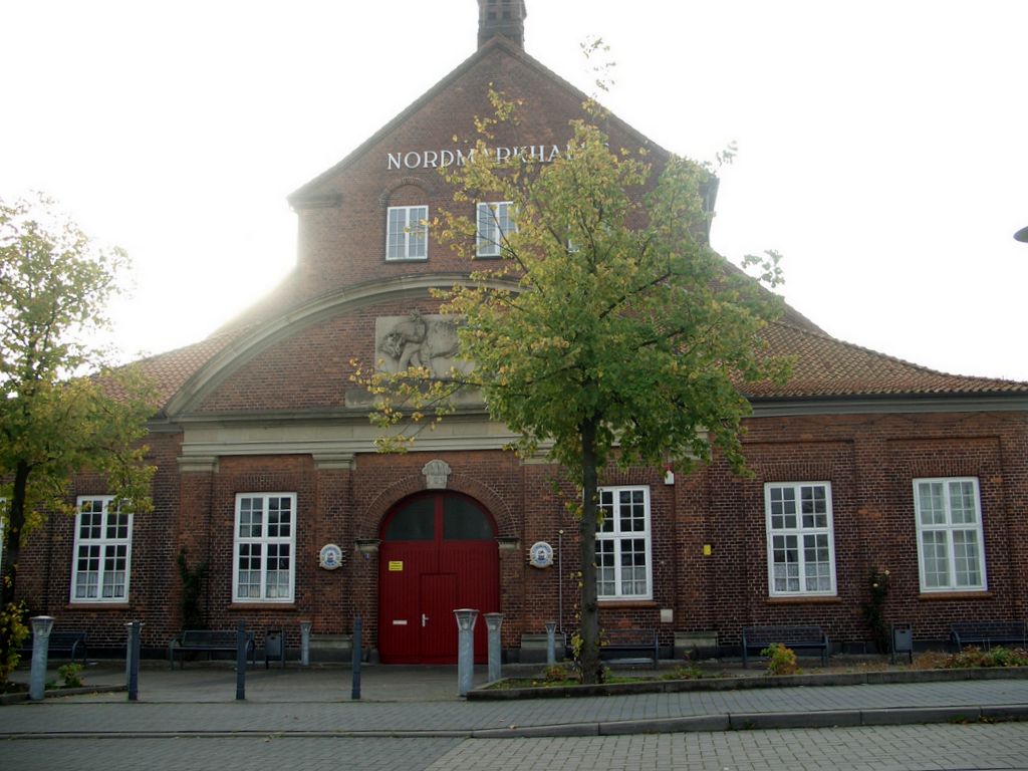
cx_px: 514
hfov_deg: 55.4
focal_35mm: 33
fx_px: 980
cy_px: 386
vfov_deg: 42.9
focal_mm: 7.1
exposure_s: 1/200
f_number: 2.8
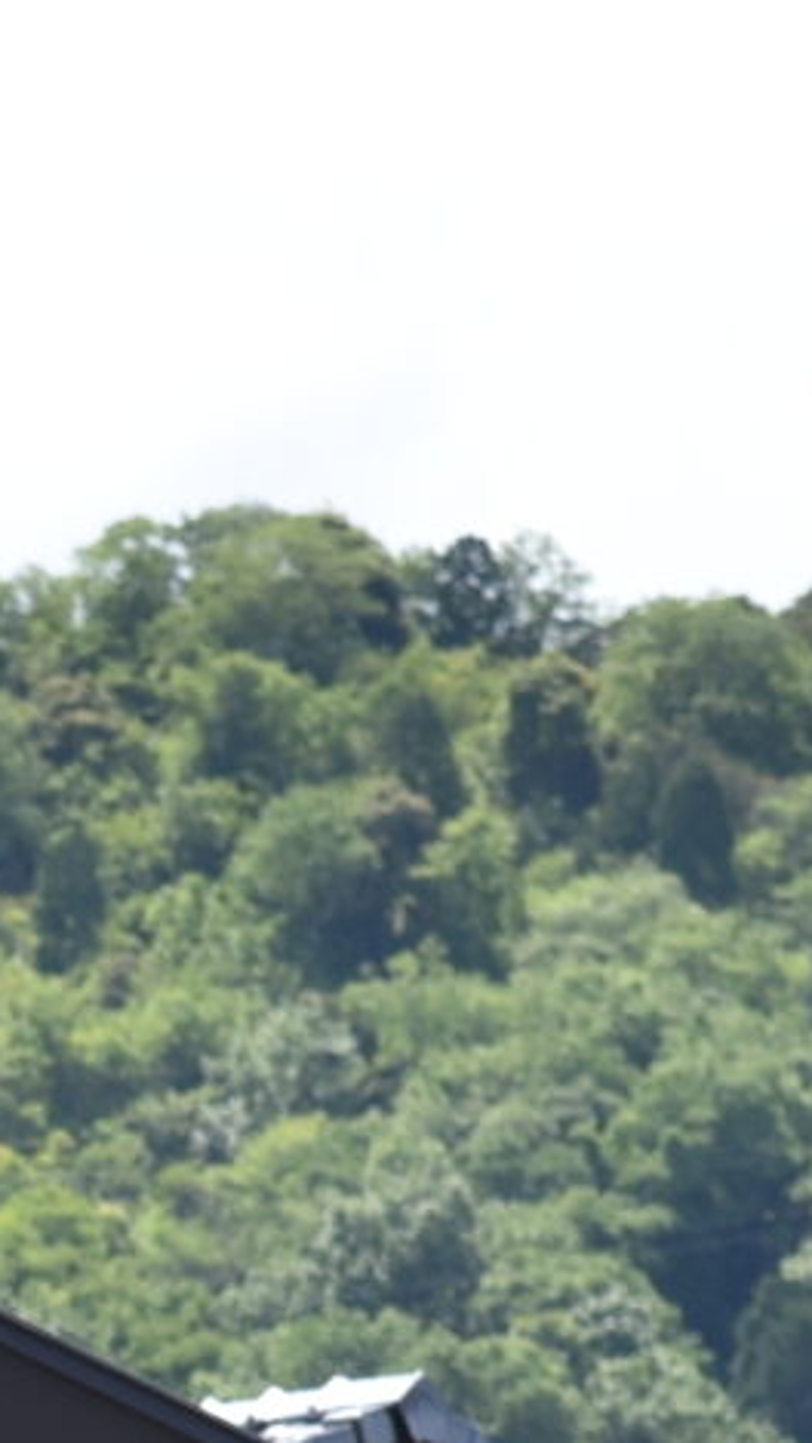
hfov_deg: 2.6
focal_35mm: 446
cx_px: -2522
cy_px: 2435
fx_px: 17062
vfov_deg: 4.8
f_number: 6.3
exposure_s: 1/640
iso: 200
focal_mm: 78
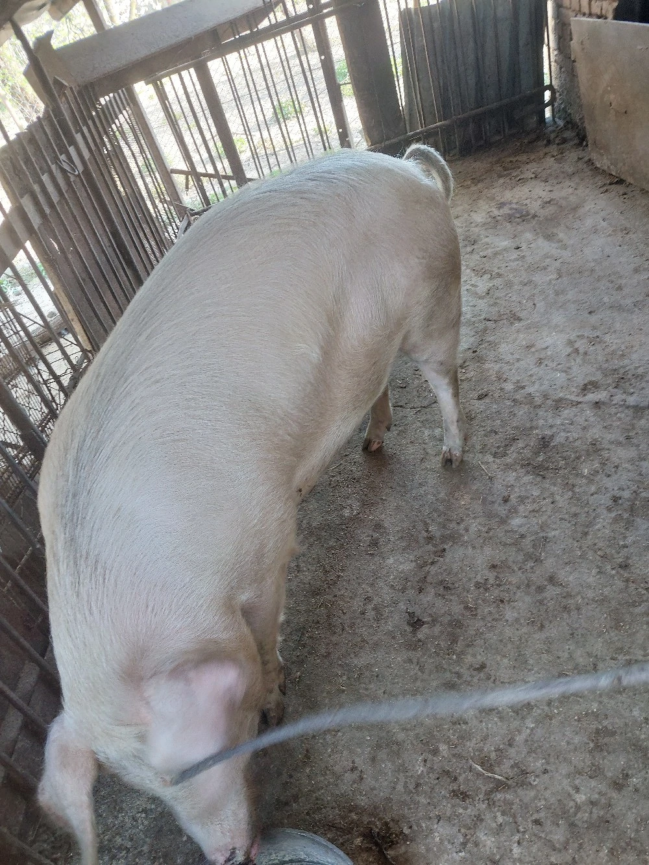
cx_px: 324
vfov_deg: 71.6
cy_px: 432
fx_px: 600
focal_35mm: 24
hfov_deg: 56.8
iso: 160
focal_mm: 5.23
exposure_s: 1/50
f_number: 1.8
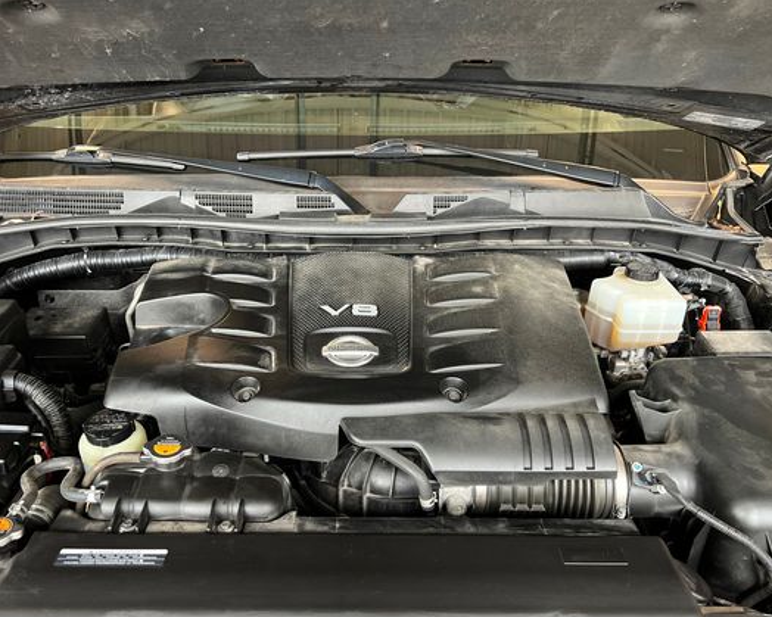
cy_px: 348
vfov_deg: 47.0
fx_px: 708
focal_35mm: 31
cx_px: 352
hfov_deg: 57.1
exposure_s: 1/60
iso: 320
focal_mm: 5.7
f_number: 1.5
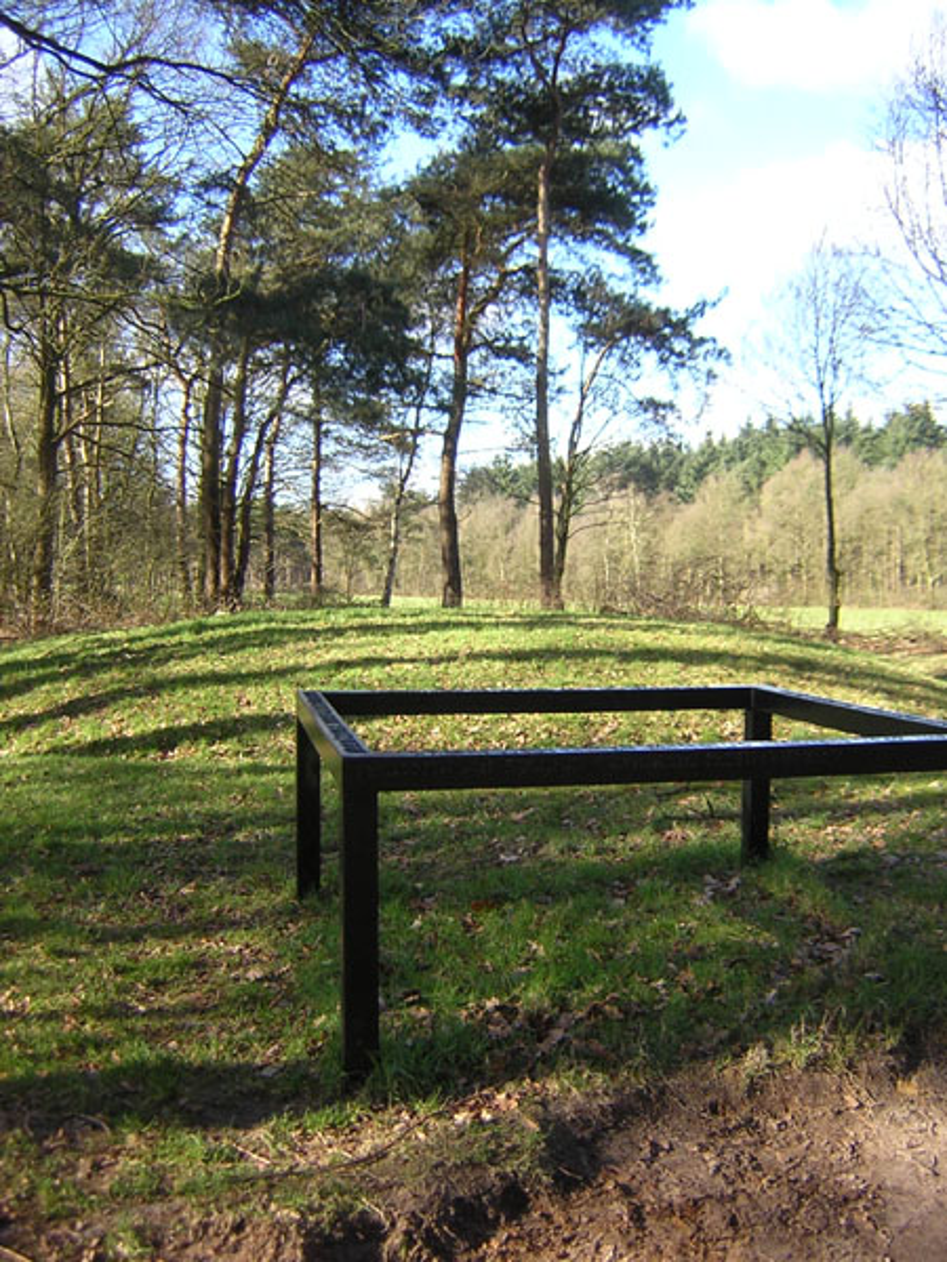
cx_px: 474
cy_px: 631
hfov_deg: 39.7
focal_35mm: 36
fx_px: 1313
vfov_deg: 51.4
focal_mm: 4.7
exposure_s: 1/175
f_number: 2.6
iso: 100
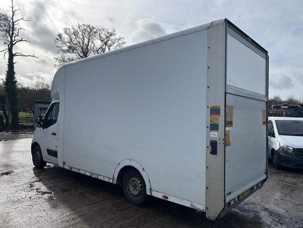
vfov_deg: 53.1
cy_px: 114
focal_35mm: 26
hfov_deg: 67.3
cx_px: 152
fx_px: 228
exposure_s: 1/3831
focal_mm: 5.7
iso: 50
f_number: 1.5
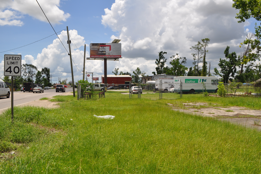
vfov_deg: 46.3
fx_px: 203
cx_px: 131
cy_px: 88
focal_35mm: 28
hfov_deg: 65.5
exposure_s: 1/500
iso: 200
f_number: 11
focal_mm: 18
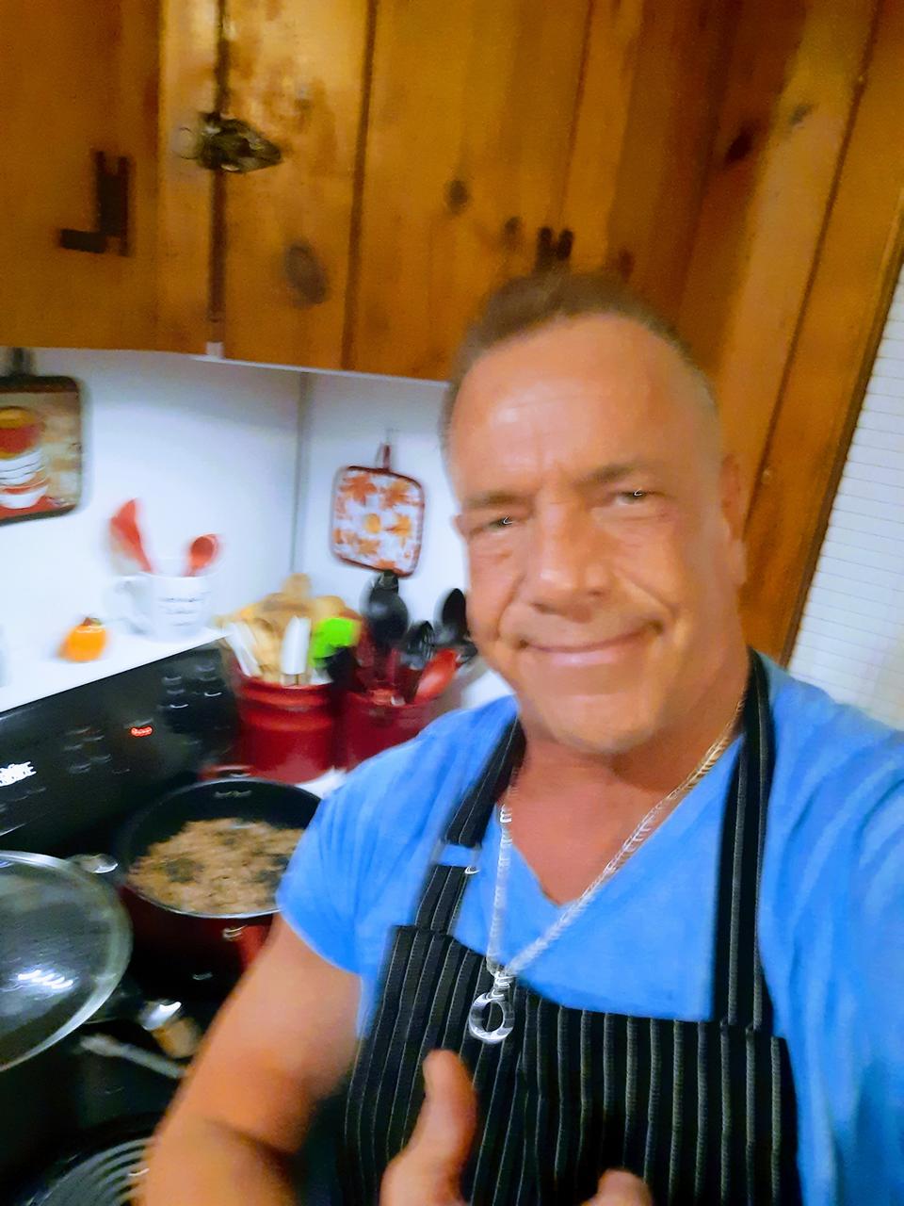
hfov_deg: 54.9
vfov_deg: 69.4
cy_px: 603
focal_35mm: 25
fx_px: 871
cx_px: 452
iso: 640
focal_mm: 3.72
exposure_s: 1/24
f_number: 2.2
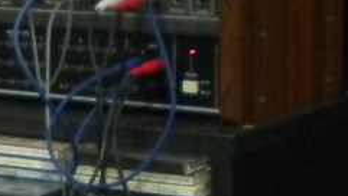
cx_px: -78
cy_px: 321
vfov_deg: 7.3
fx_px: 1496
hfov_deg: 12.9
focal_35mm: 162
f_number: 3.1
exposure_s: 1/23.8
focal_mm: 6.3
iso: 400
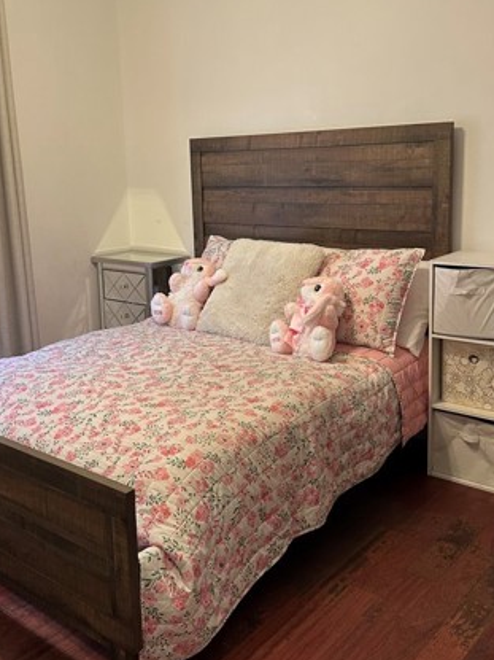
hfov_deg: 38.4
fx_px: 704
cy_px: 288
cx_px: 189
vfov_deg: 50.0
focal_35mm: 37
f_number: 1.78
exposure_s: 1/120
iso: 200
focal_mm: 6.86
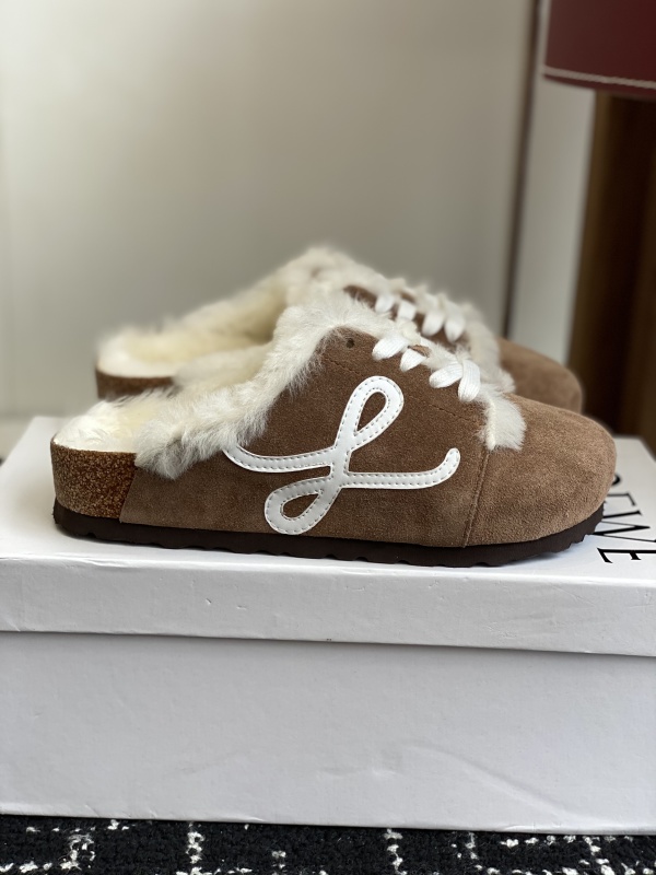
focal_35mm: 52
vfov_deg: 36.8
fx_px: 1314
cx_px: 328
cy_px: 438
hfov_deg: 28.0
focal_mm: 6
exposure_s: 1/122
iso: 20
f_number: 2
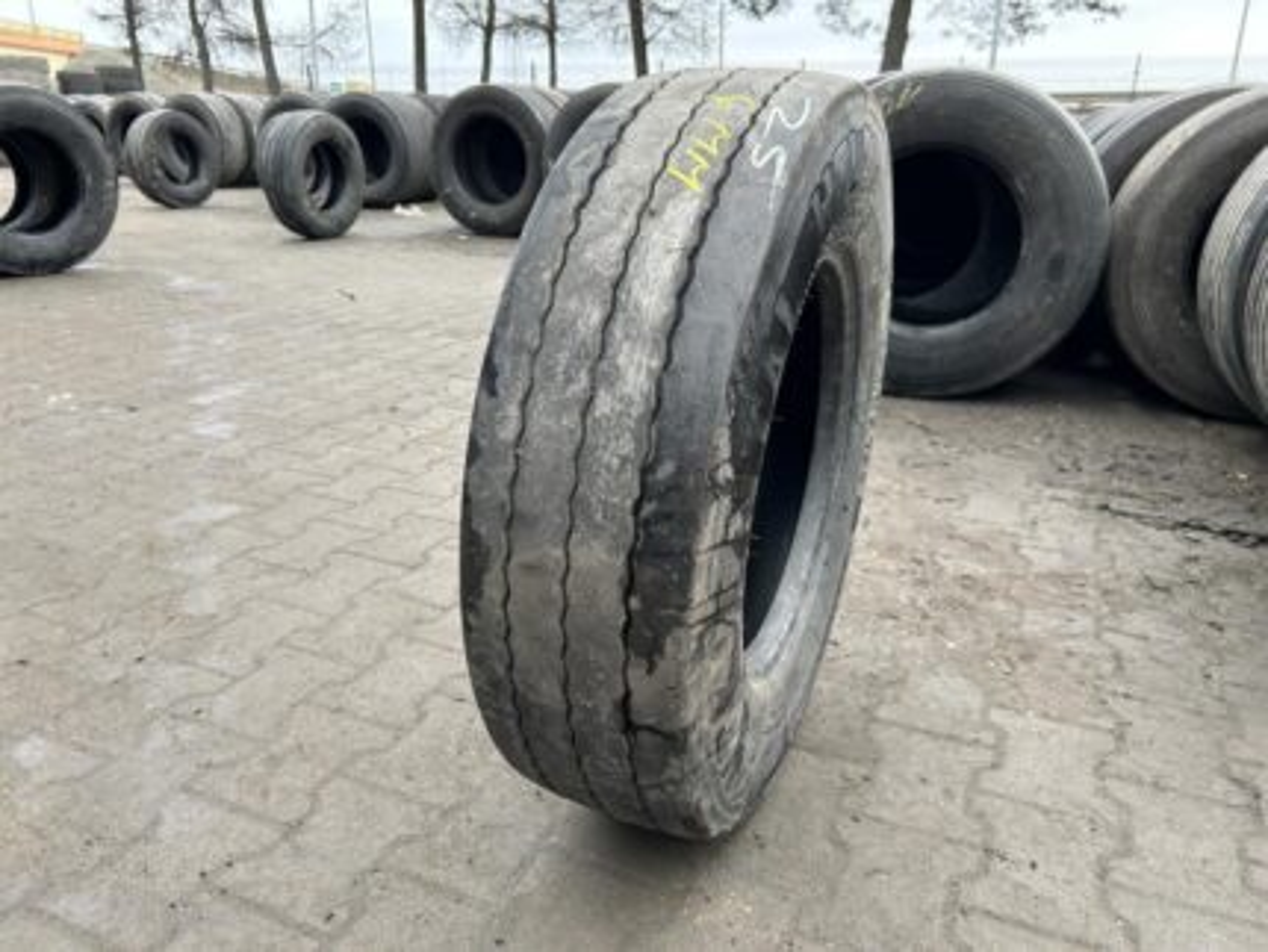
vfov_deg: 53.1
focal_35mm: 26
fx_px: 953
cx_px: 634
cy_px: 476
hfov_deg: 67.3
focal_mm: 5.7
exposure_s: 1/179
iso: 40
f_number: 1.5
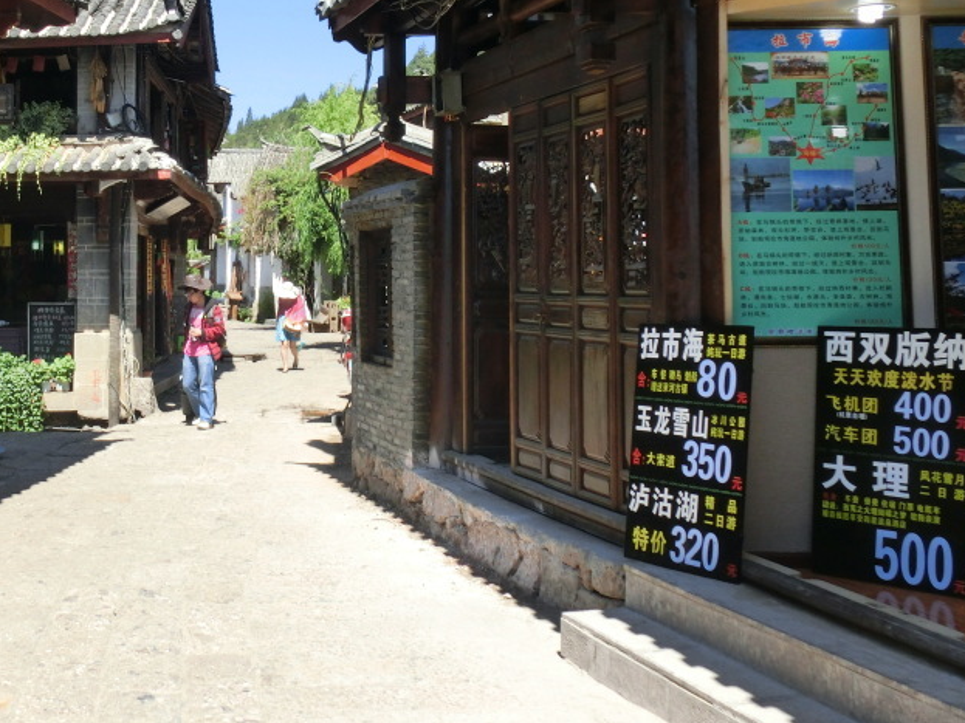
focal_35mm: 46
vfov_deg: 31.0
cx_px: 195
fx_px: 1282
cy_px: 194
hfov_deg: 39.6
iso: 80
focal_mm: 4.87
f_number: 8.5
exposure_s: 1/80
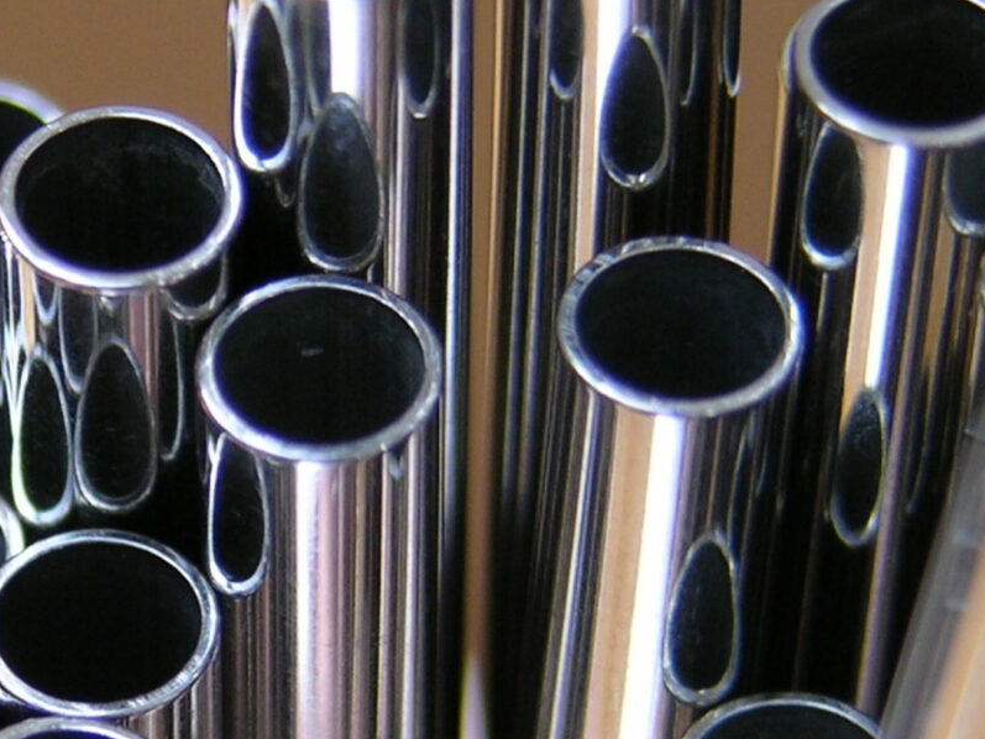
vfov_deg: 7.0
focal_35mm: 212
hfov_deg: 9.3
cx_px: 147
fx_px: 6033
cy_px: 591
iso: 50
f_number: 3.7
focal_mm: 27.3
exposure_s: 1/111
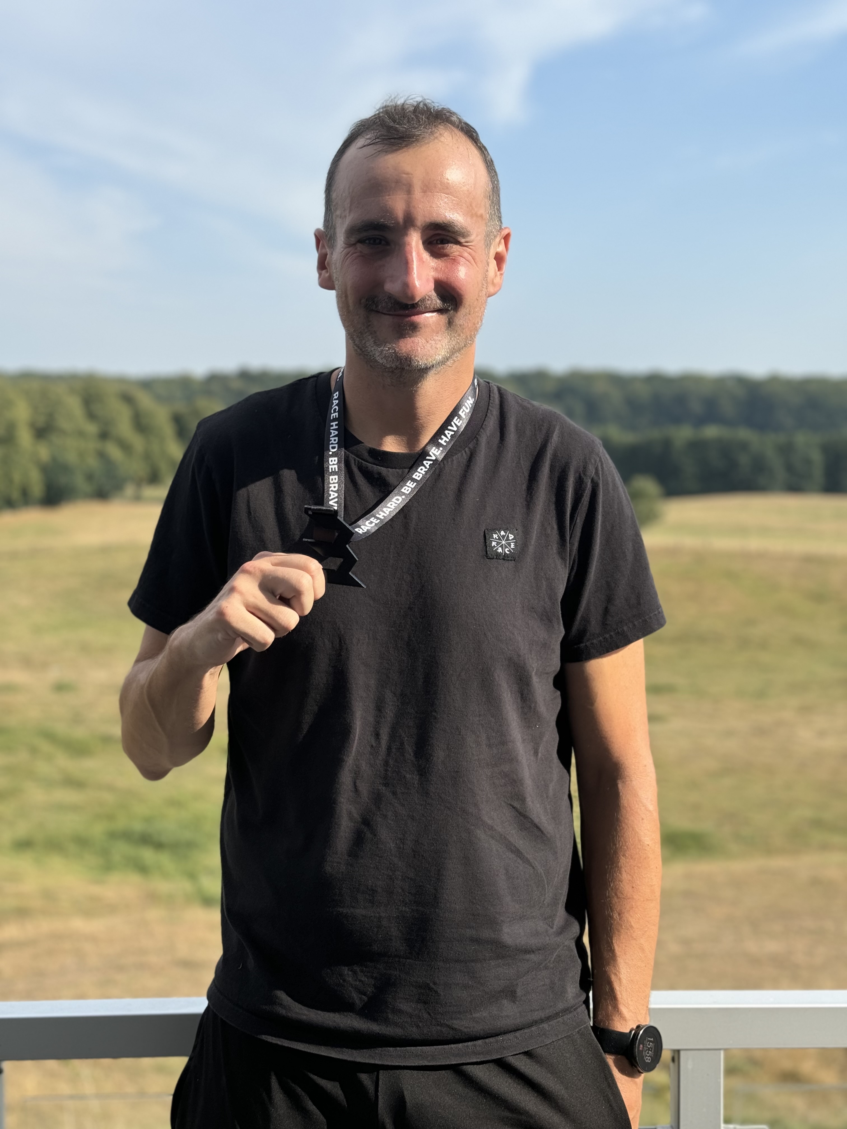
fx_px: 1566
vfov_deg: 39.7
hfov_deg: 30.3
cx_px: 424
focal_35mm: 48
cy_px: 564
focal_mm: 6.76
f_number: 1.78
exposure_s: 1/2959
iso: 64
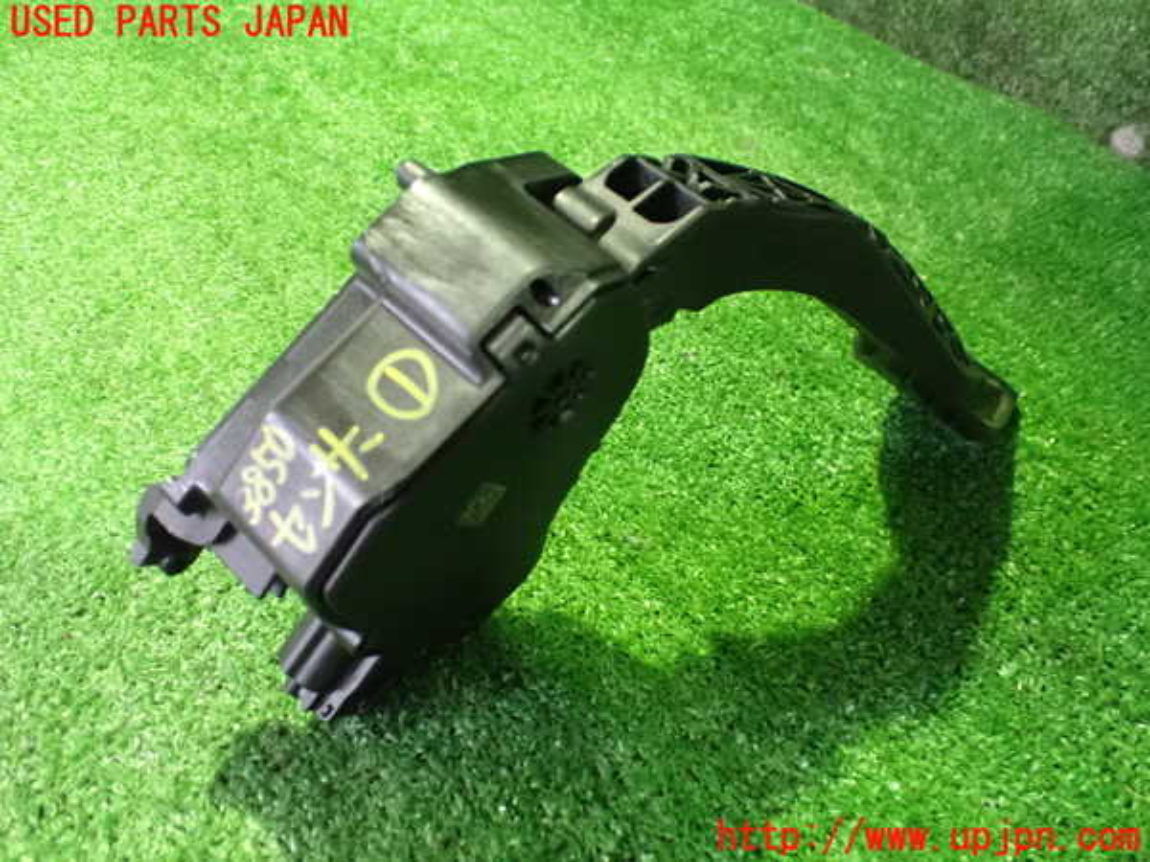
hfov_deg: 60.0
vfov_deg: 46.8
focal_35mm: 30
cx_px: 575
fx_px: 997
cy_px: 431
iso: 1600
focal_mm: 5.4
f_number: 2.3
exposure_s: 1/20
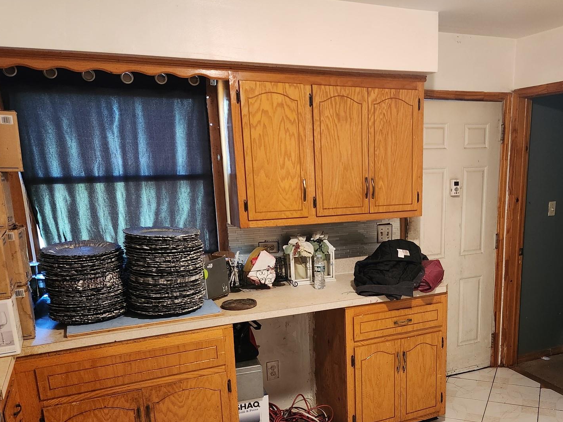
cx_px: 367
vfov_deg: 42.1
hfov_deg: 54.4
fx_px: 537
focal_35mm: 33
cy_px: 299
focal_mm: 5.4
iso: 800
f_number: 1.8
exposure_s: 1/60
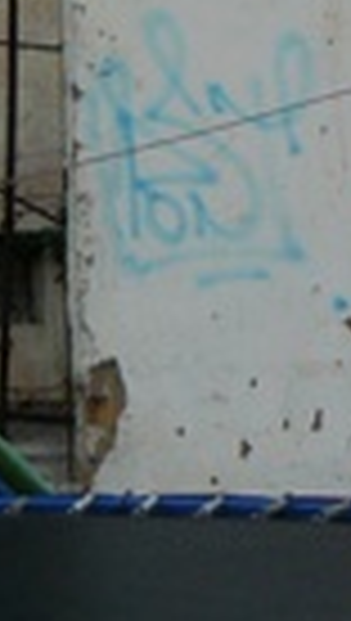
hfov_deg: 6.5
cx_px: -306
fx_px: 3000
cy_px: -495
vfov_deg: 11.0
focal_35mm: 182
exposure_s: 1/125
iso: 100
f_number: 3.6
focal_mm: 6
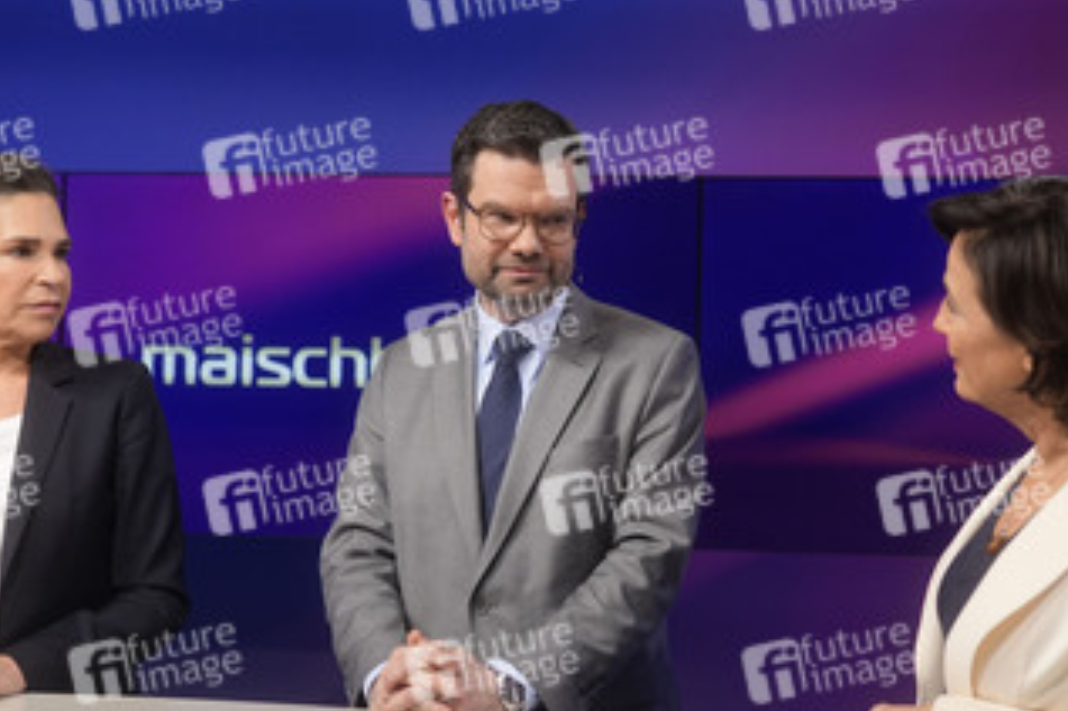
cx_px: 537
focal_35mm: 64
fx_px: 1898
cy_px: 411
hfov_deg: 31.4
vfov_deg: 21.2
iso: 640
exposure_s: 1/200
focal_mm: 30
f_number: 2.2
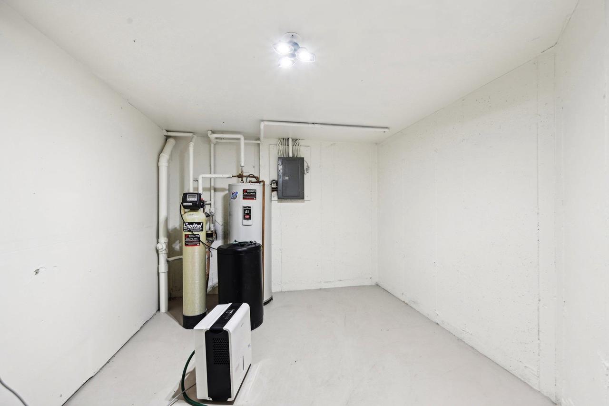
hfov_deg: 104.3
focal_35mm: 14
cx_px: 304
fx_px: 237
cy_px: 203
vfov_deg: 81.2
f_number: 8
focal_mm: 14
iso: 400
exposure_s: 1/20
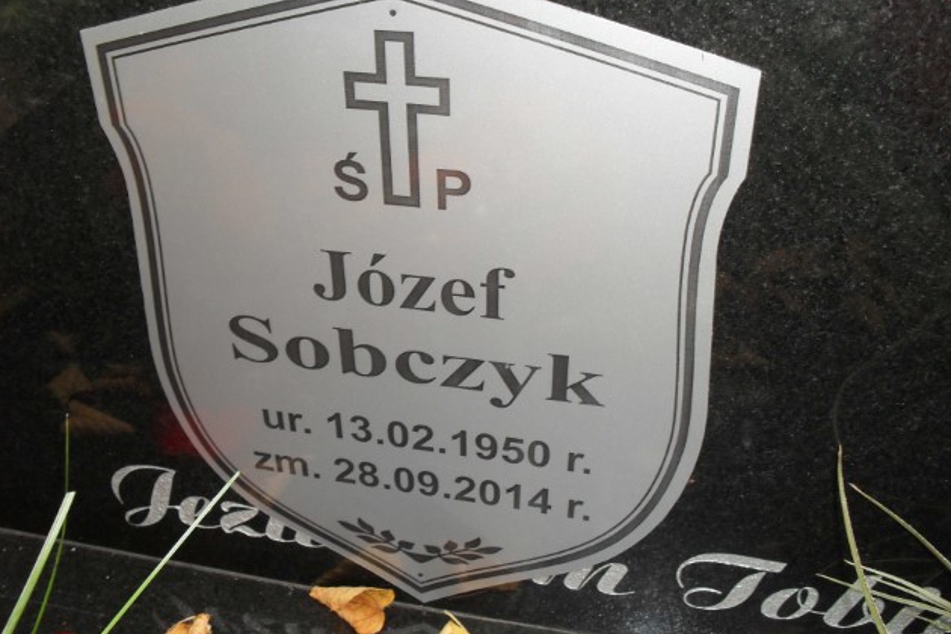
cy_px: 322
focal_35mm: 37
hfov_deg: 51.9
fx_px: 977
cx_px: 469
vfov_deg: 35.9
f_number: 3.2
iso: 200
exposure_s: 1/45
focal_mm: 6.3
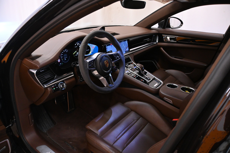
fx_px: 292
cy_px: 76
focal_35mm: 46
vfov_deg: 29.4
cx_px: 115
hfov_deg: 43.0
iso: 3200
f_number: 6.3
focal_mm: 30.5
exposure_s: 1/125
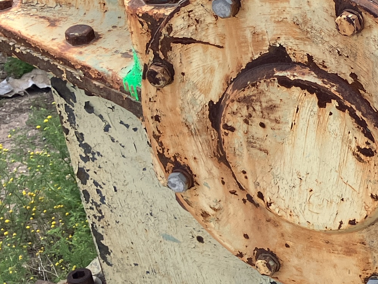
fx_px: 1245
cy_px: 104
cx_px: 493
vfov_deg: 13.0
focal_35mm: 114
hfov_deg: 16.3
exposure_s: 1/565
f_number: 1.8
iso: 32
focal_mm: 3.99
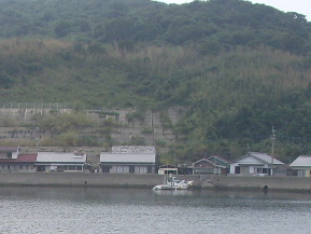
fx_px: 1115
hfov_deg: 15.5
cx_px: -26
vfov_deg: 11.5
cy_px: 348
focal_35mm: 124
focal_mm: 5.8
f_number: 4.3
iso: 80
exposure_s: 1/320
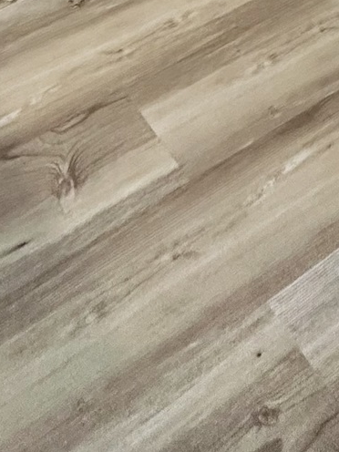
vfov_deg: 16.7
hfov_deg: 22.2
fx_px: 849
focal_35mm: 65
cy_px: -557
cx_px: 55
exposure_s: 1/120
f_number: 2.2
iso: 250
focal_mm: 2.22
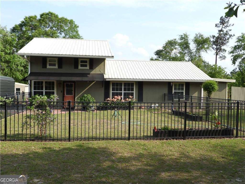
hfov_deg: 56.8
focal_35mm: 32
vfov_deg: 44.2
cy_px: 92
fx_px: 226
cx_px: 122
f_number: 3.2
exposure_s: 1/800
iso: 100
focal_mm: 5.8
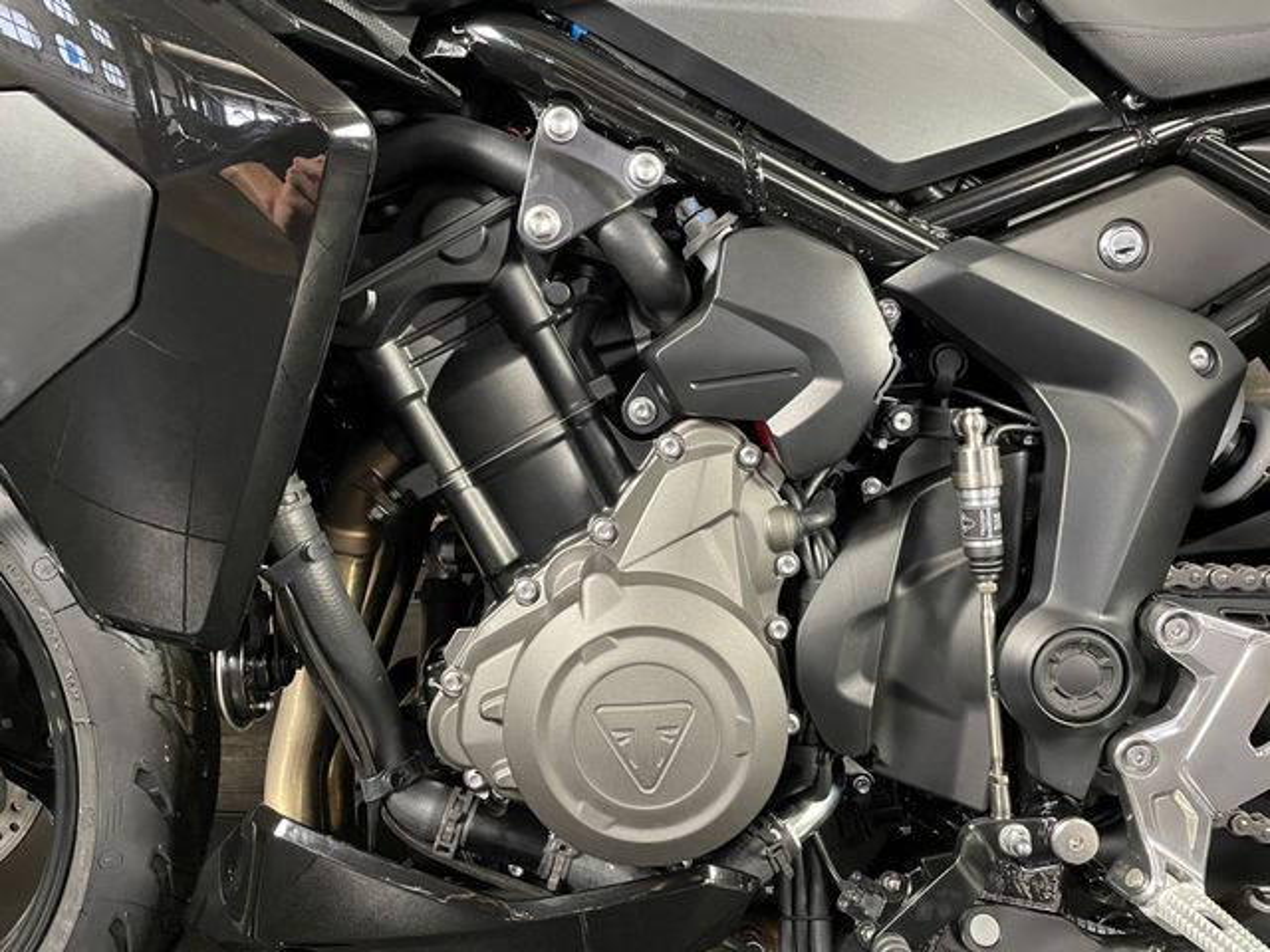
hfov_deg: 67.3
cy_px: 476
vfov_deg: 53.1
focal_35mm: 26
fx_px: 954
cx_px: 635
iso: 500
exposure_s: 1/33
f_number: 1.6
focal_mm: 4.2
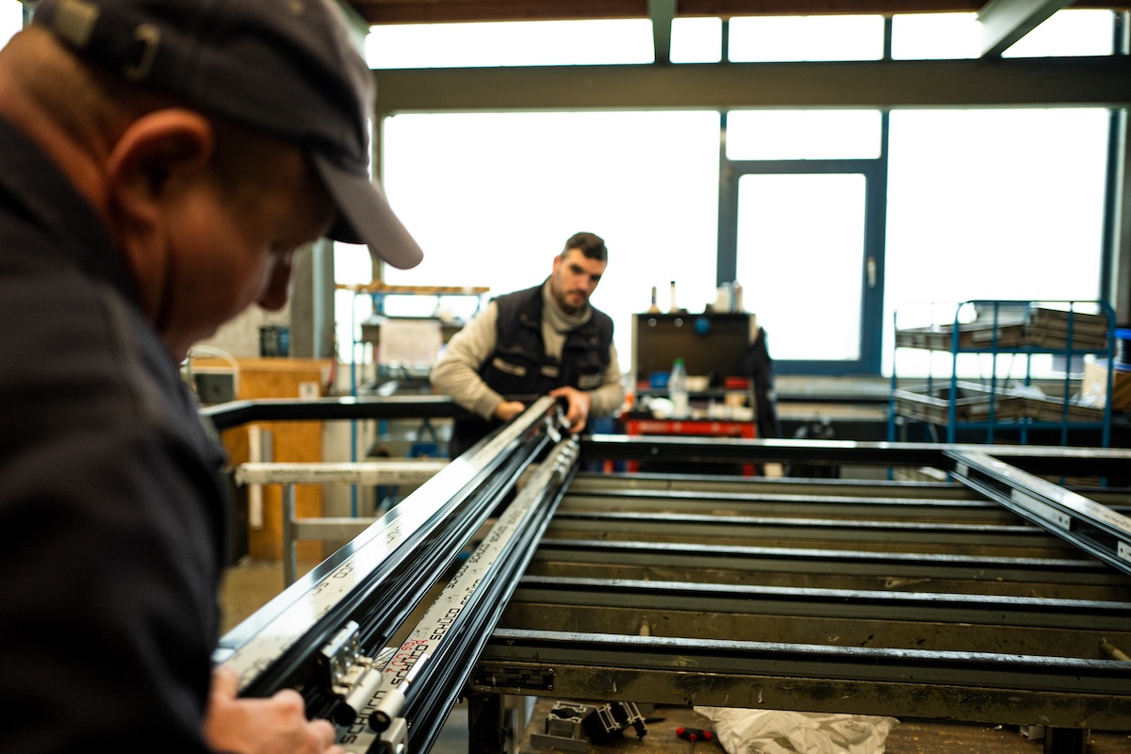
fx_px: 880
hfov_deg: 65.5
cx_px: 566
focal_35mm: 28
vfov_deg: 46.4
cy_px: 377
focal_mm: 28
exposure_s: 1/400
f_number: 1.7
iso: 100
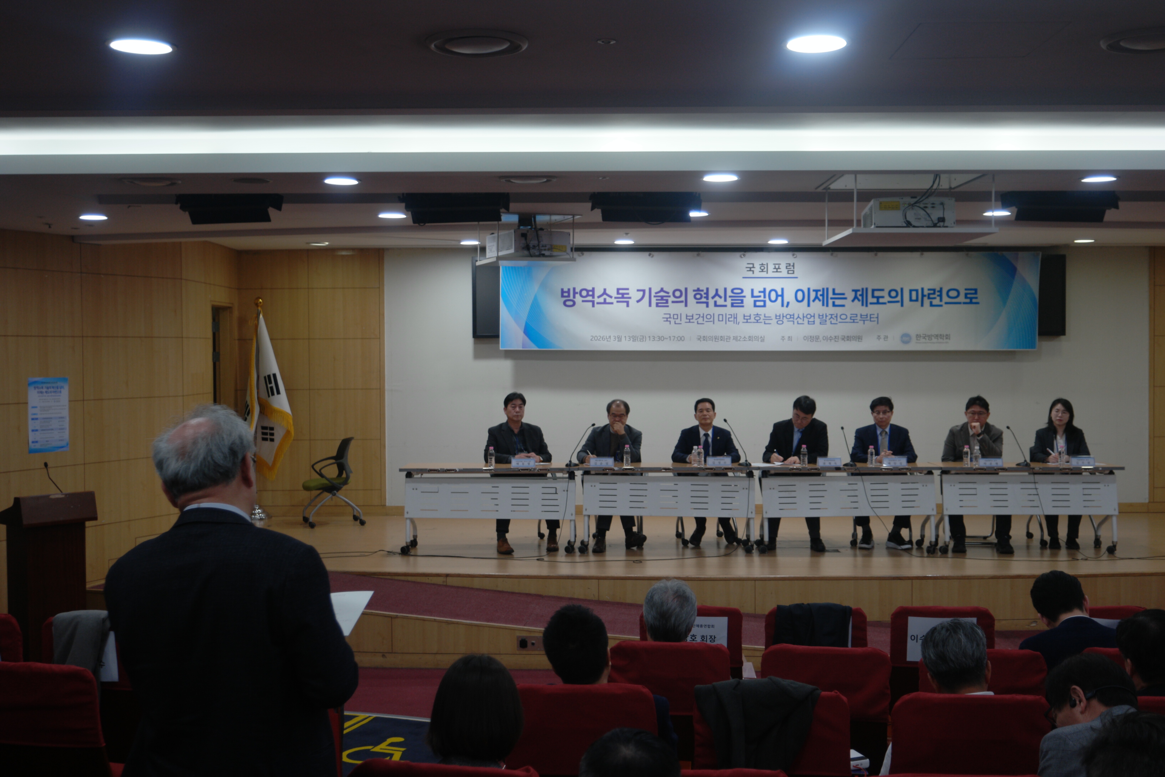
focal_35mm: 41
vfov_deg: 32.6
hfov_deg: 47.4
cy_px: 388
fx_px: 1327
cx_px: 582
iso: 200
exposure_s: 1/100
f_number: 4.5
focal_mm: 27
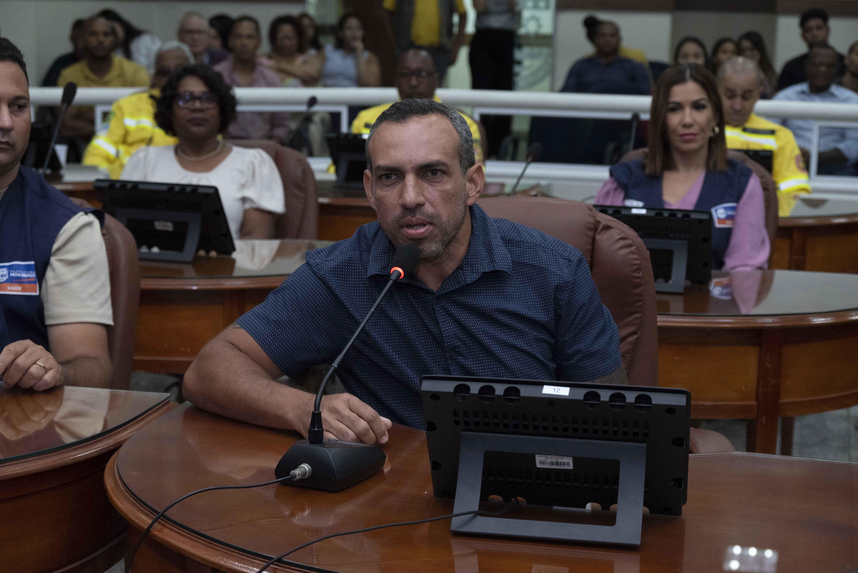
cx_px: 429
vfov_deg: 21.9
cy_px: 286
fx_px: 1478
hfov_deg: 32.4
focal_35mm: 62
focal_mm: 62
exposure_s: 1/200
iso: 5000
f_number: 6
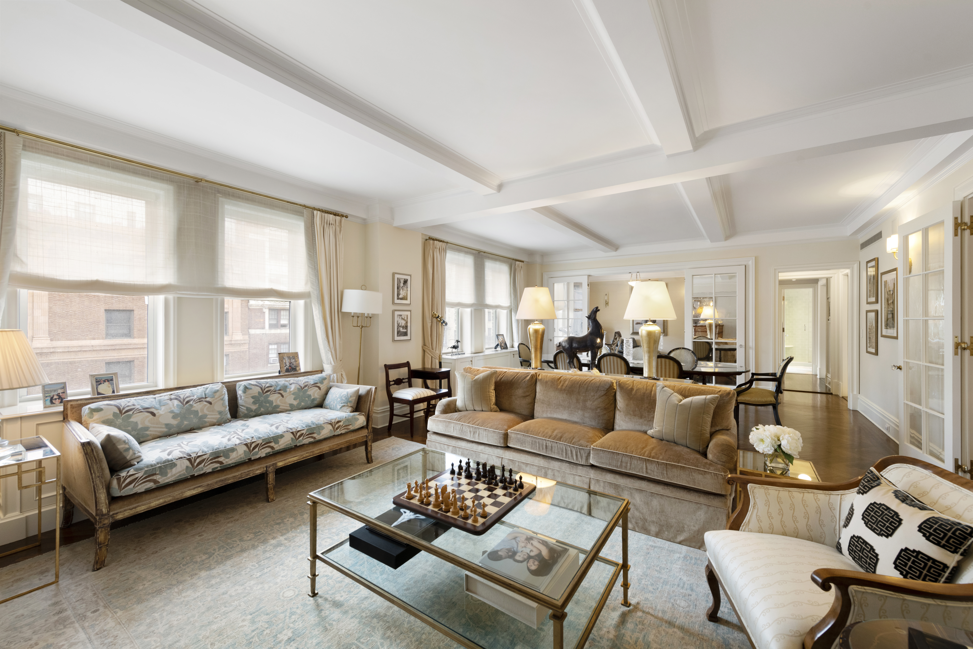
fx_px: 378
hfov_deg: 104.3
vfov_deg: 81.2
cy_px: 324
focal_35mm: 14
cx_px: 486
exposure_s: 1/8
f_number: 8
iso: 320
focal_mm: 14
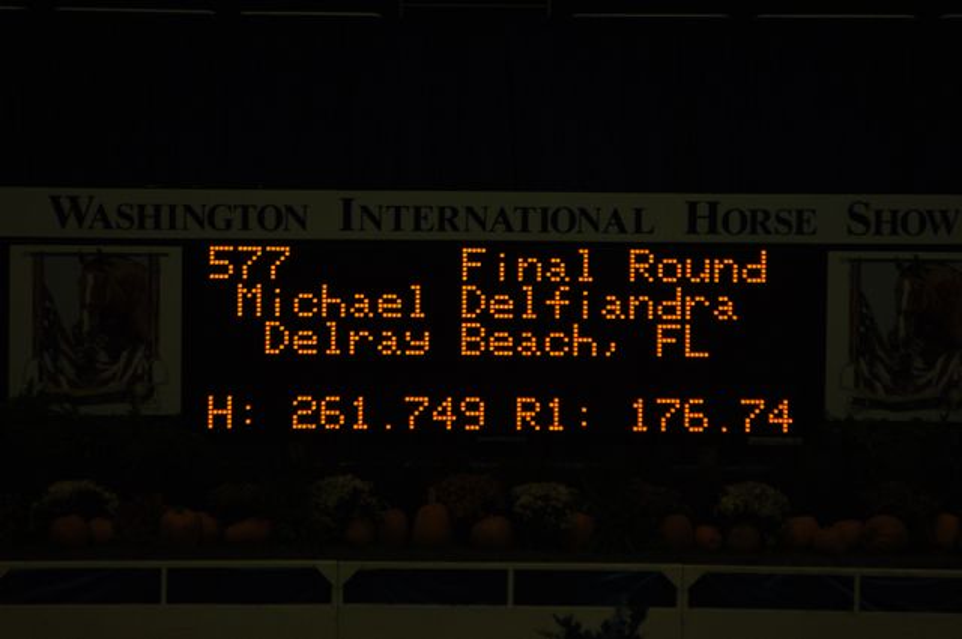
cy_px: 320
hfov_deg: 4.6
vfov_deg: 3.0
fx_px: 12010
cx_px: 481
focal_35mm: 450
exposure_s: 1/250
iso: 400
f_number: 5.6
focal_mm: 300
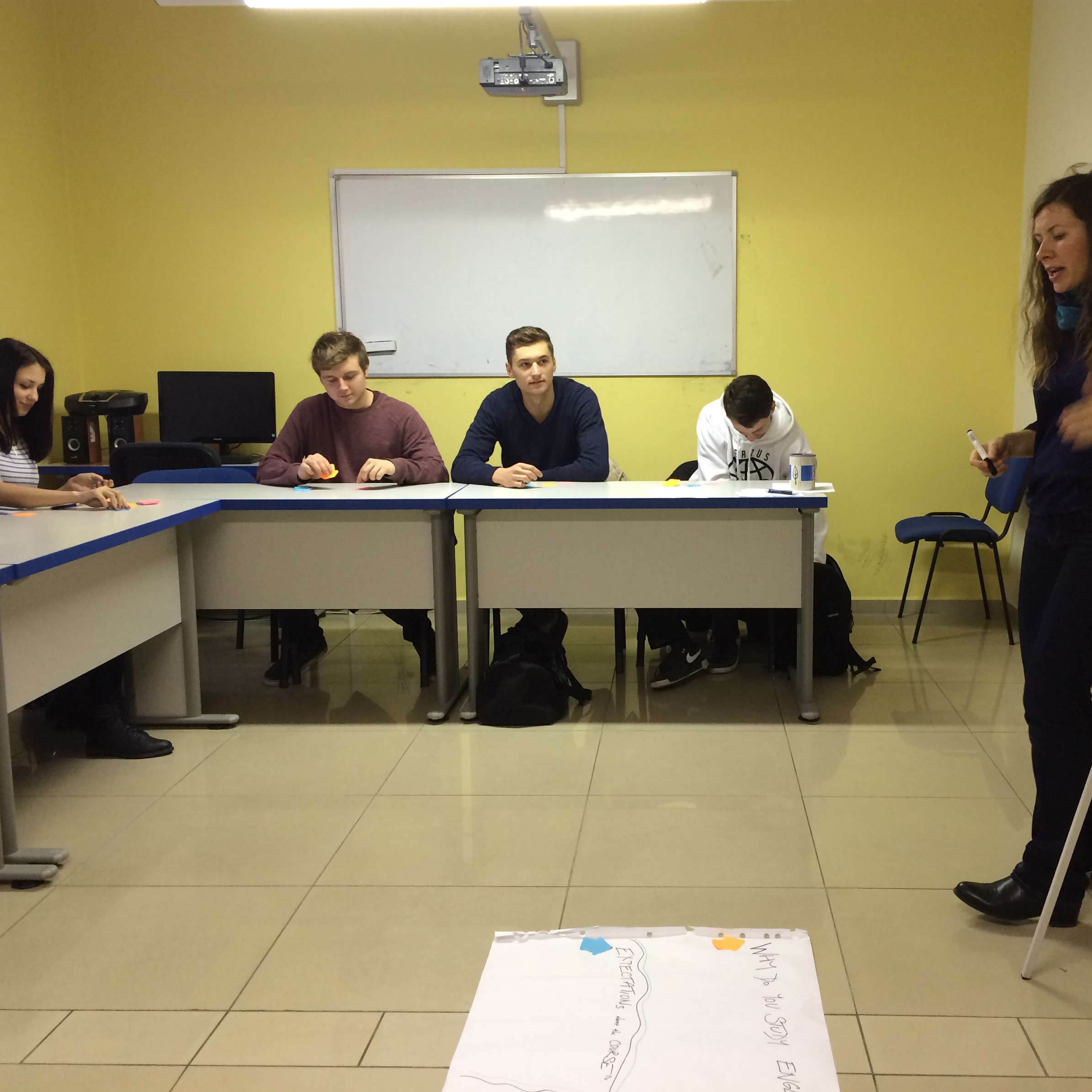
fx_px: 1249
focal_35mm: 35
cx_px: 651
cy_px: 537
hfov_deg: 47.0
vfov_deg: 47.2
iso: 125
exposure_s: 1/33
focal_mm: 4.15
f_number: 2.2
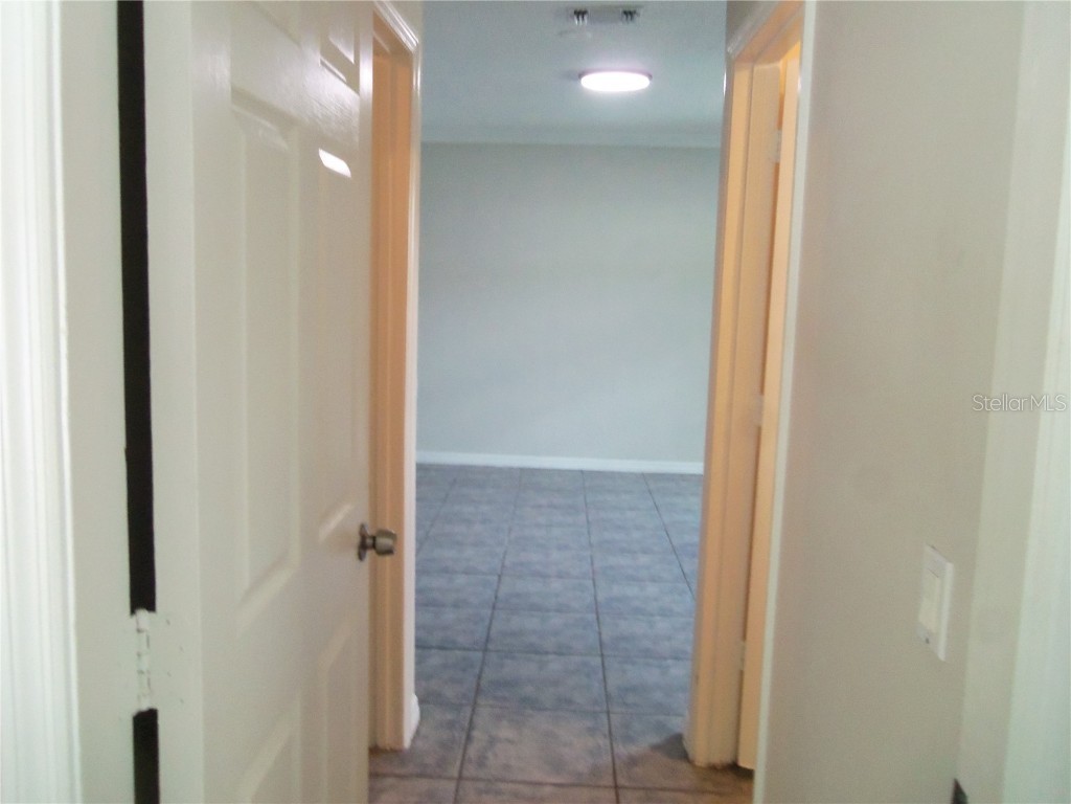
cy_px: 402
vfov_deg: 49.7
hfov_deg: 63.4
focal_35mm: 28
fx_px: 866
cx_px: 536
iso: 400
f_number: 3.9
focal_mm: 5.1
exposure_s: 1/40
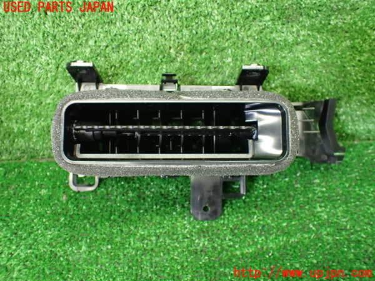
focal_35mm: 30
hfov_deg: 60.0
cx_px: 188
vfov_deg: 46.8
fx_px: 325
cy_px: 140
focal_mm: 5.4
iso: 800
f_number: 2.3
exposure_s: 1/80
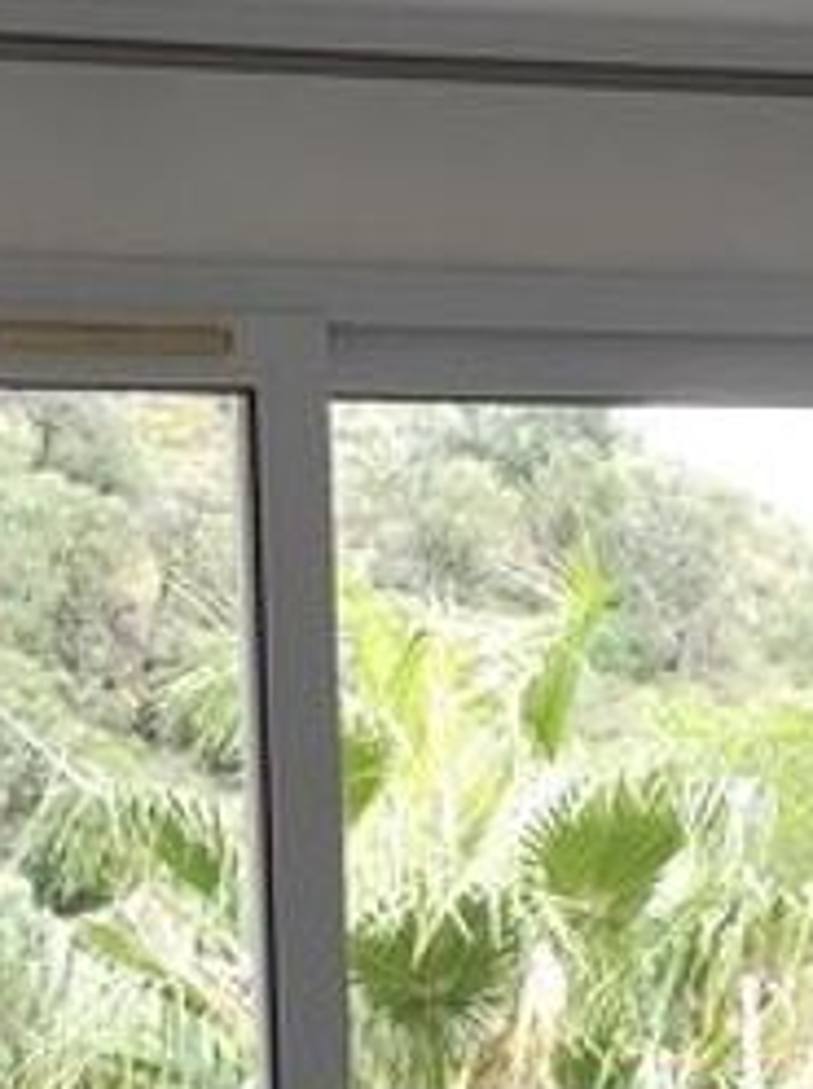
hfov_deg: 10.8
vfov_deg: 14.2
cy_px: 1324
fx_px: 4242
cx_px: 813
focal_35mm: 135
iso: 171
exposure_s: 1/100
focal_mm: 5.43
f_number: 1.89
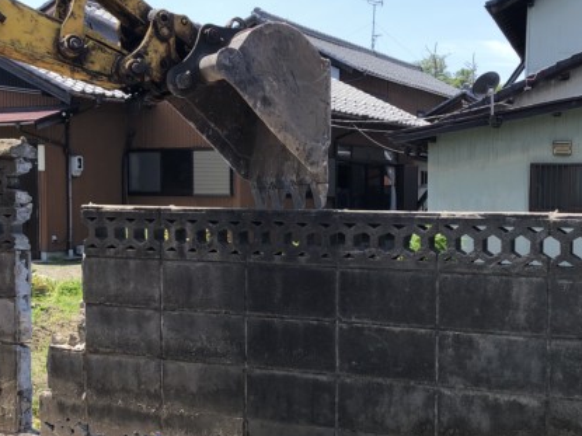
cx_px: 388
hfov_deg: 35.2
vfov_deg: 26.9
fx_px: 908
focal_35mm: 54
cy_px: 278
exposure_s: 1/827
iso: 20
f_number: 1.8
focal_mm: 3.99
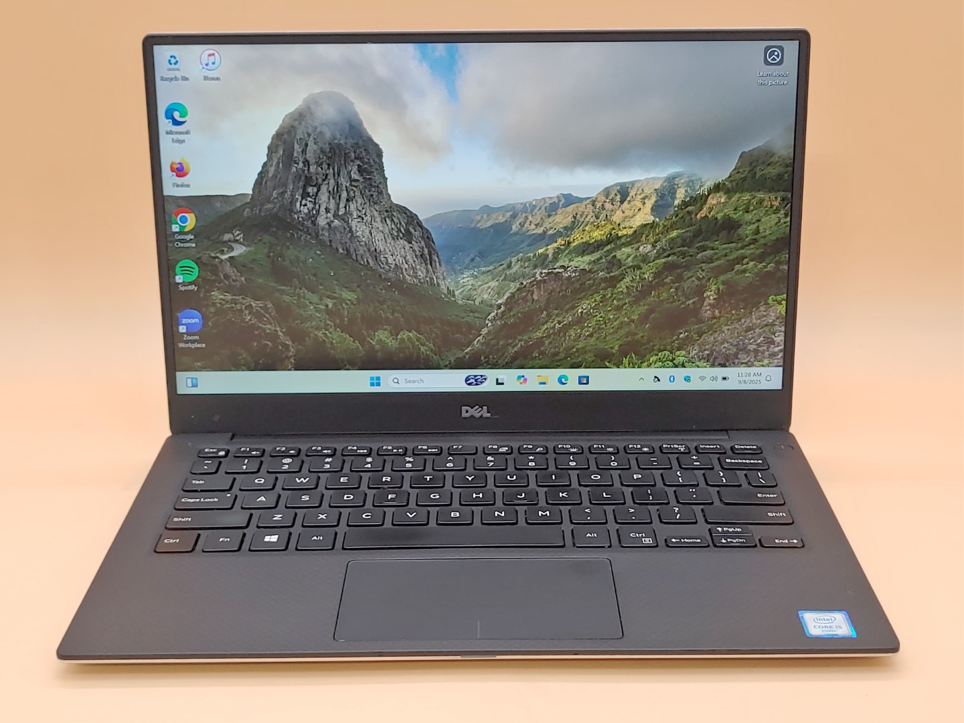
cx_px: 482
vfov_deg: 29.7
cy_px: 362
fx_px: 1365
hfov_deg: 38.9
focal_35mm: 49
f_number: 1.8
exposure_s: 1/60
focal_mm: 4.36
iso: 50
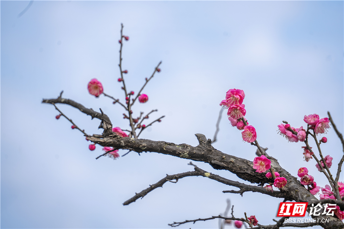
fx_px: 1911
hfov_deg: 10.3
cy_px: 114
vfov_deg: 6.9
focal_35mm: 200
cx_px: 172
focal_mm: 200
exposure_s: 1/100
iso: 100
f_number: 5.6
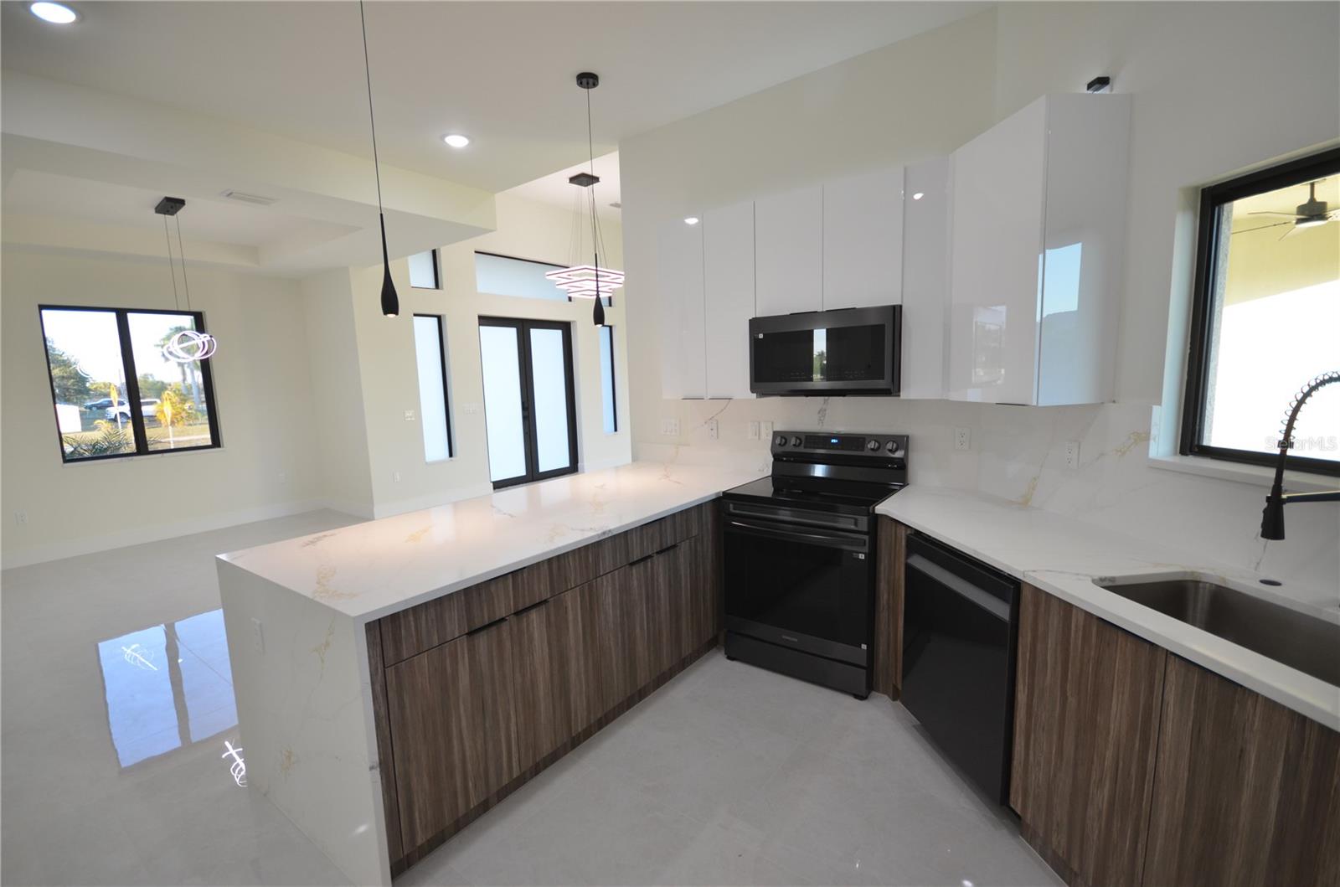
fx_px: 557
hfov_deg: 100.5
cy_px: 444
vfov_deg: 77.0
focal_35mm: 15
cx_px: 670
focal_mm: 10
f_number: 4.5
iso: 400
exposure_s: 1/80
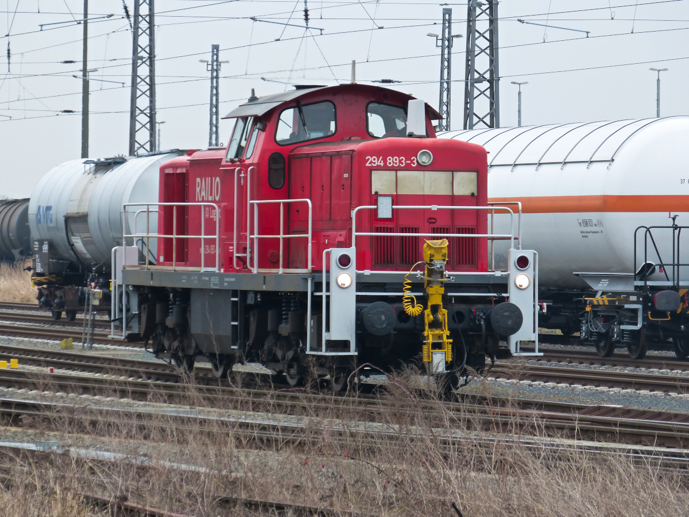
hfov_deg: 7.6
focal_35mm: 259
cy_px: 258
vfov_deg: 5.7
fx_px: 5155
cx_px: 344
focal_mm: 46.6
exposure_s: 1/125
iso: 160
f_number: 4
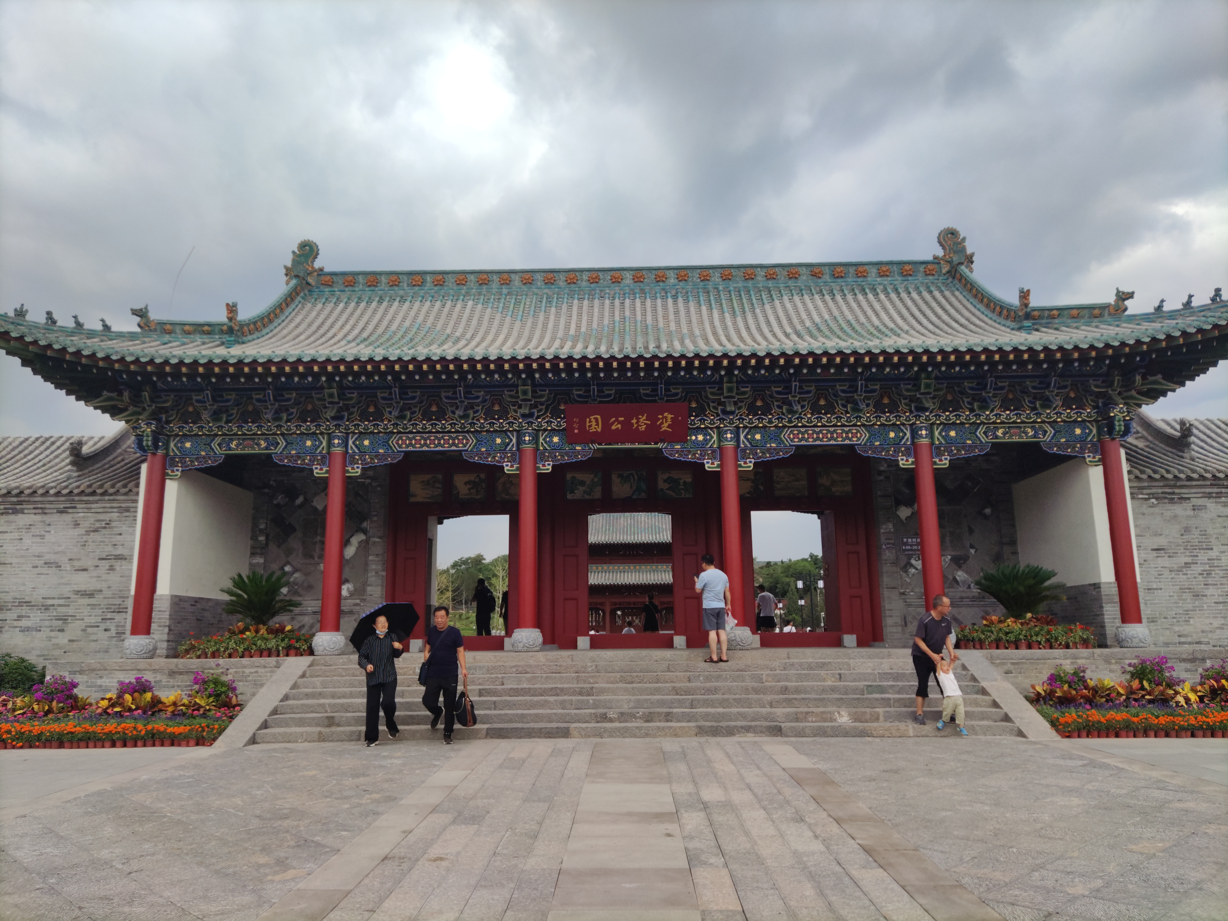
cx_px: 614
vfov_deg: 53.1
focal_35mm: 26
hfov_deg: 67.3
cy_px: 460
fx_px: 922
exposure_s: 1/838
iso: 50
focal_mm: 4.71
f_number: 1.79
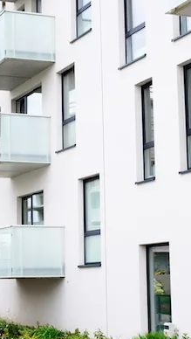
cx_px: 59
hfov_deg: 13.3
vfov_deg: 23.4
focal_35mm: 91
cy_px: 142
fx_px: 817
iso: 640
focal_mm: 30.2
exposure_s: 1/160
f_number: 8
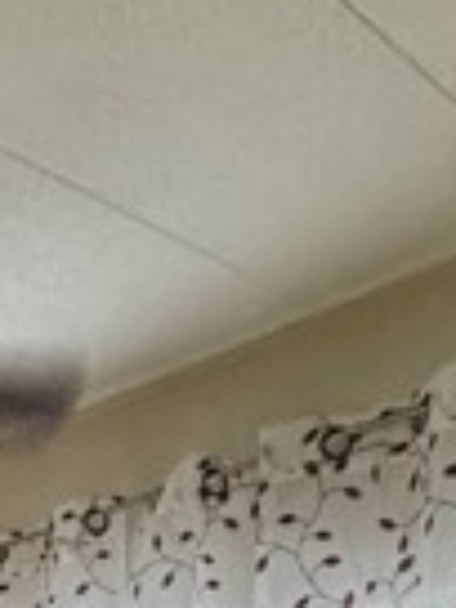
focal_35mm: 66
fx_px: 1159
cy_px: 1024
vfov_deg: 21.7
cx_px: -228
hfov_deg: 19.4
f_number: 2.2
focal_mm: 2.22
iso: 400
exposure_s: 1/60
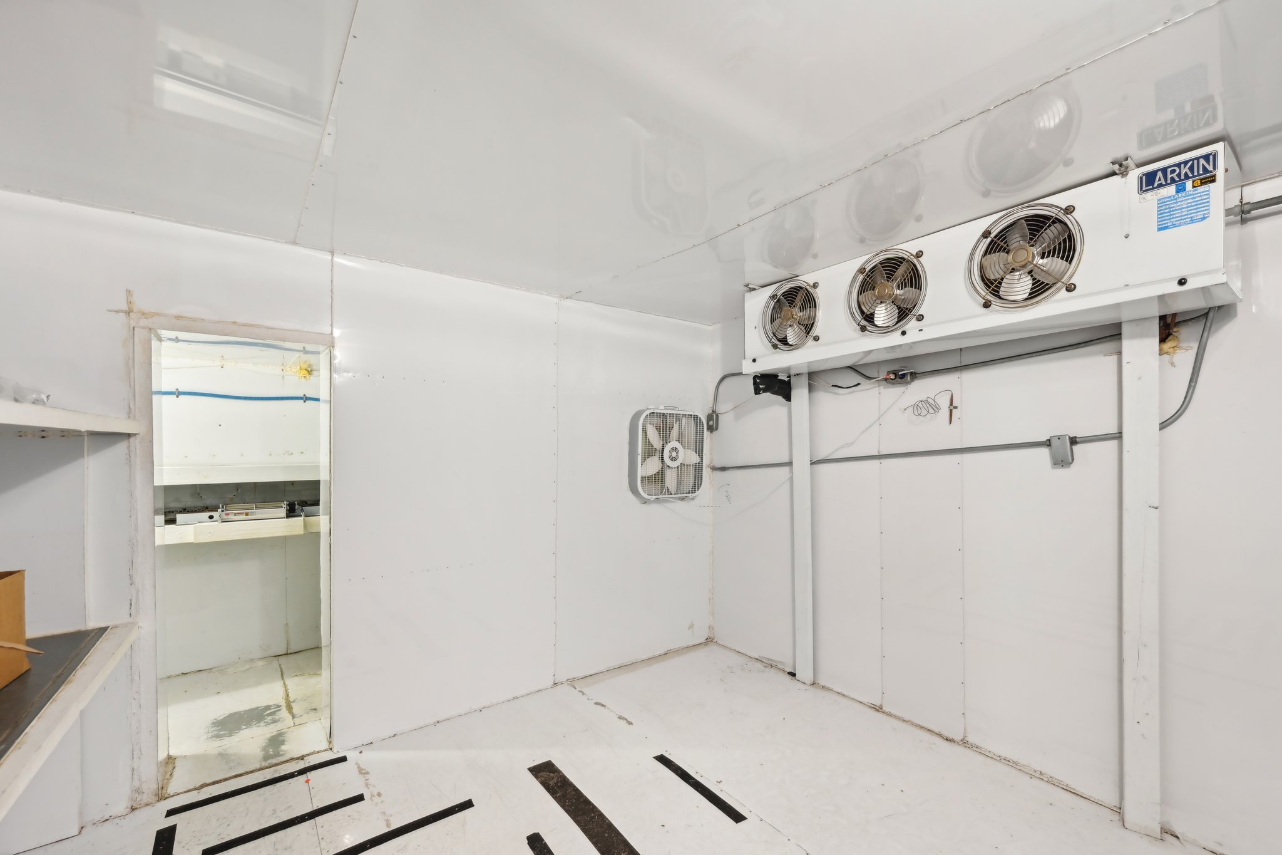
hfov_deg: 104.3
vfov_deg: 81.2
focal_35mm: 14
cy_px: 428
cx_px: 641
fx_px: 498
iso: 400
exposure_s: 1/3.33
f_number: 8
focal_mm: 14
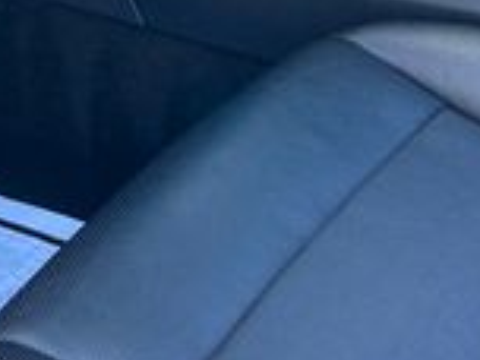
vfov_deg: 12.1
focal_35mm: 118
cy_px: -136
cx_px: 161
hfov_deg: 16.7
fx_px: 1636
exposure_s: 1/104
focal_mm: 3.99
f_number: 1.8
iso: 80
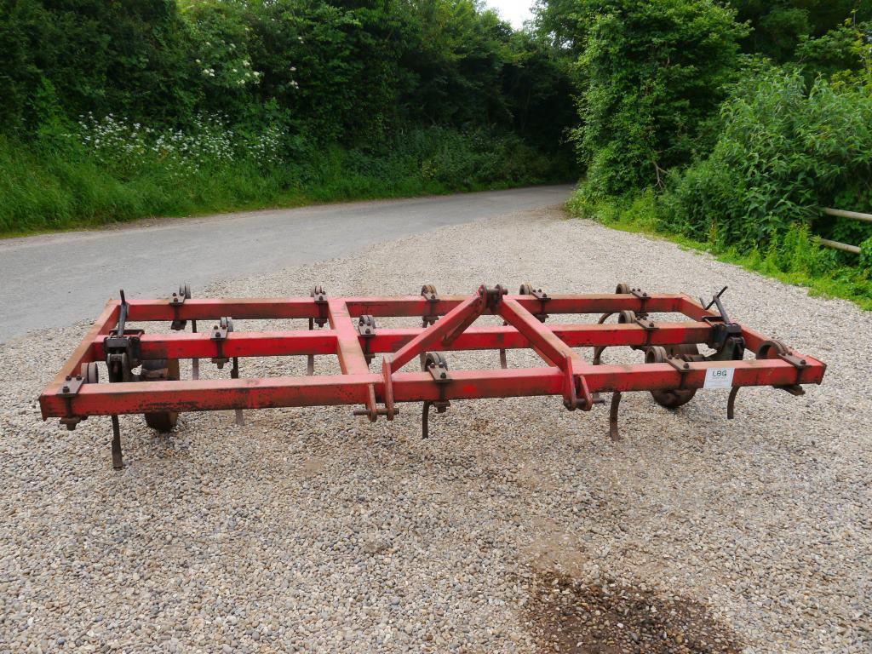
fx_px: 705
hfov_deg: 63.4
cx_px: 436
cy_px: 327
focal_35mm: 28
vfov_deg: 49.7
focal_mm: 14
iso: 160
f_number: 6.3
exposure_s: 1/320
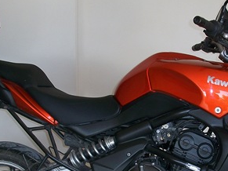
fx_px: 507
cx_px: 145
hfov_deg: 25.3
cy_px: 135
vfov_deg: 19.0
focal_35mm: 77
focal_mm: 6.3
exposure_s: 1/60
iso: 80
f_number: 3.1
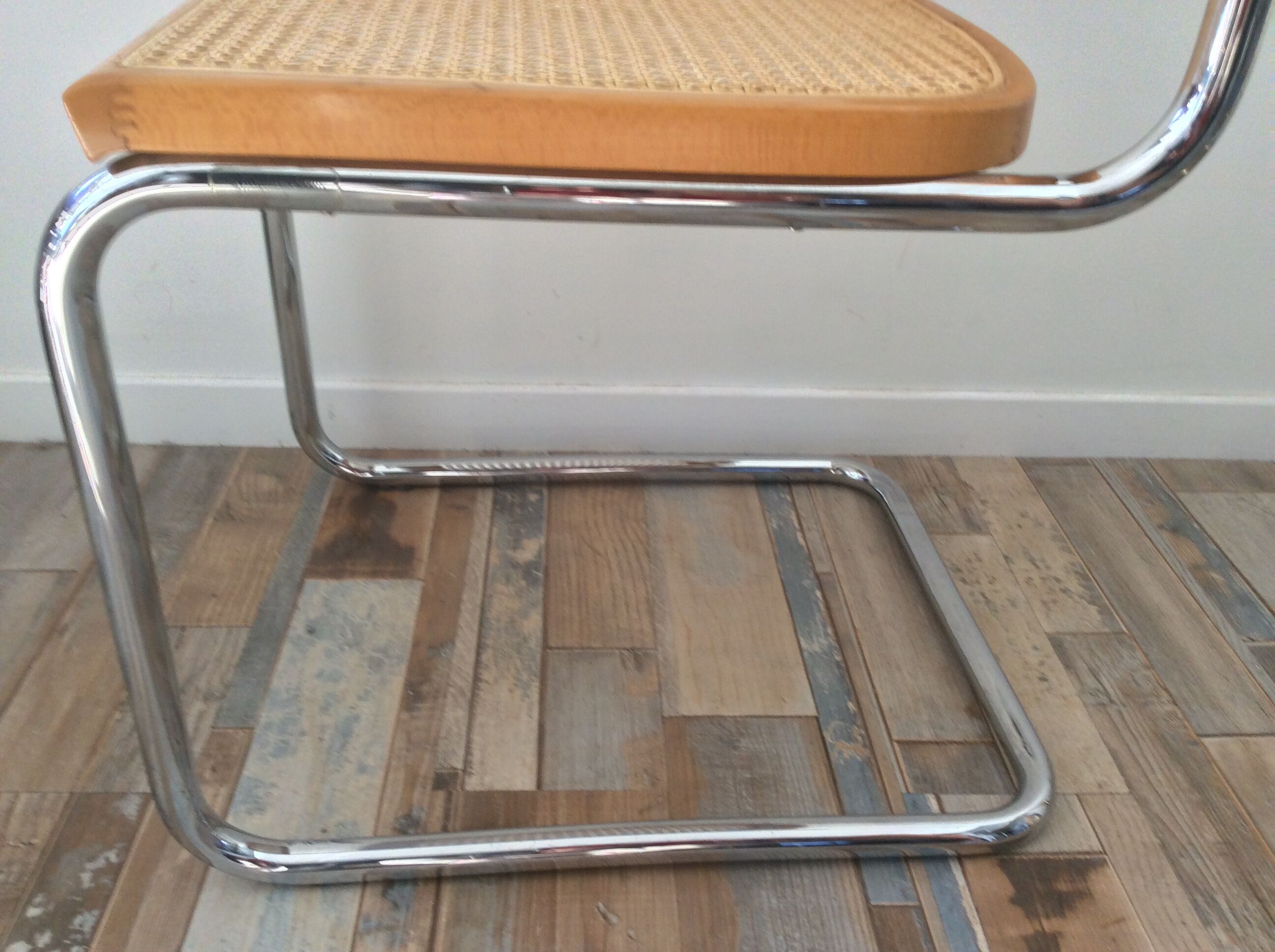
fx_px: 1177
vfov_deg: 44.1
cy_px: 476
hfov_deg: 56.9
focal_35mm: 32
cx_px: 638
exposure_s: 1/25
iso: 50
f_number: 2.4
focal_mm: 3.3
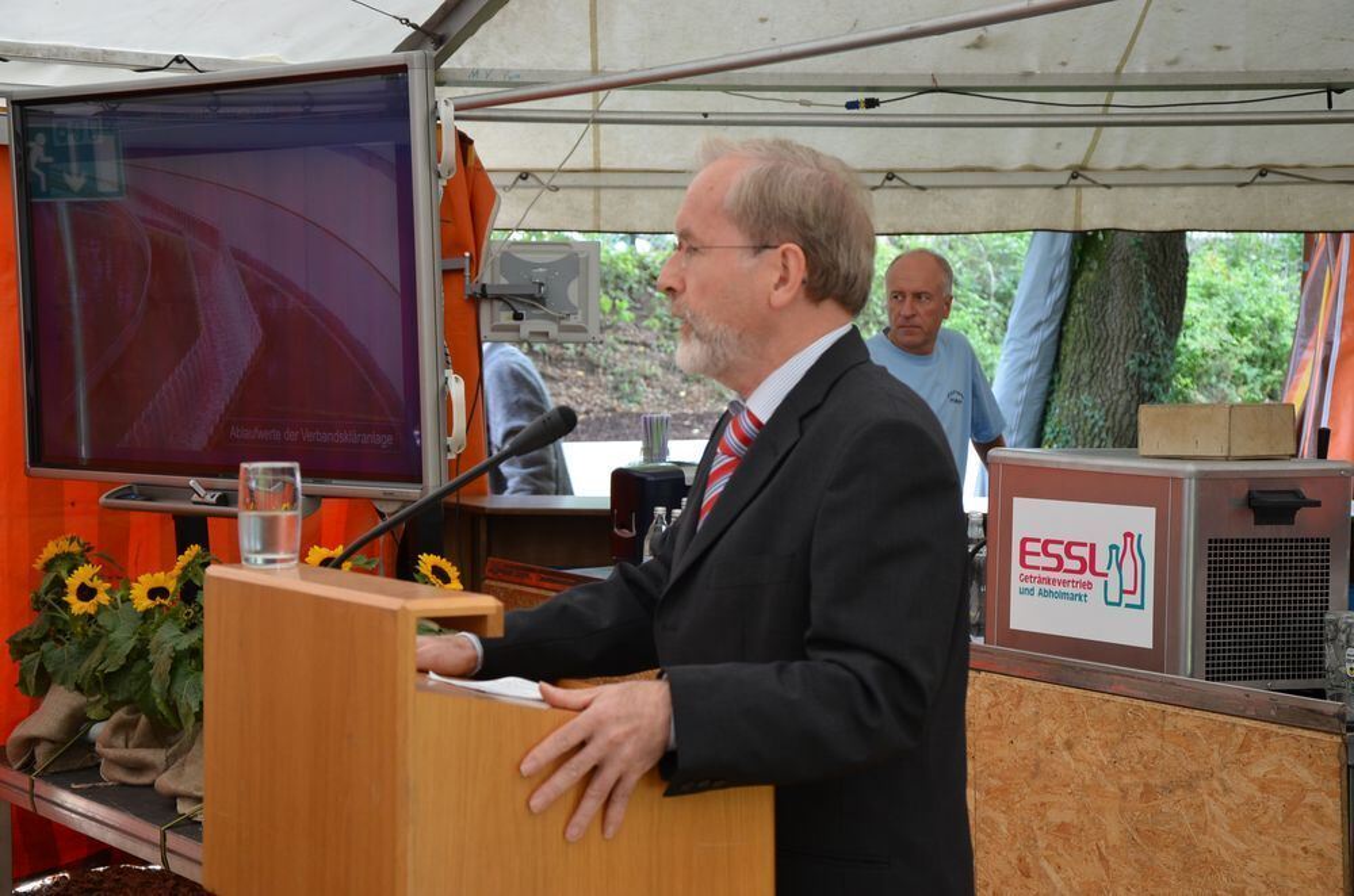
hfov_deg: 27.0
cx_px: 677
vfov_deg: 18.1
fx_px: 2815
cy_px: 448
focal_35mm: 75
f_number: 5
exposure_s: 1/80
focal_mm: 50
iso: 400
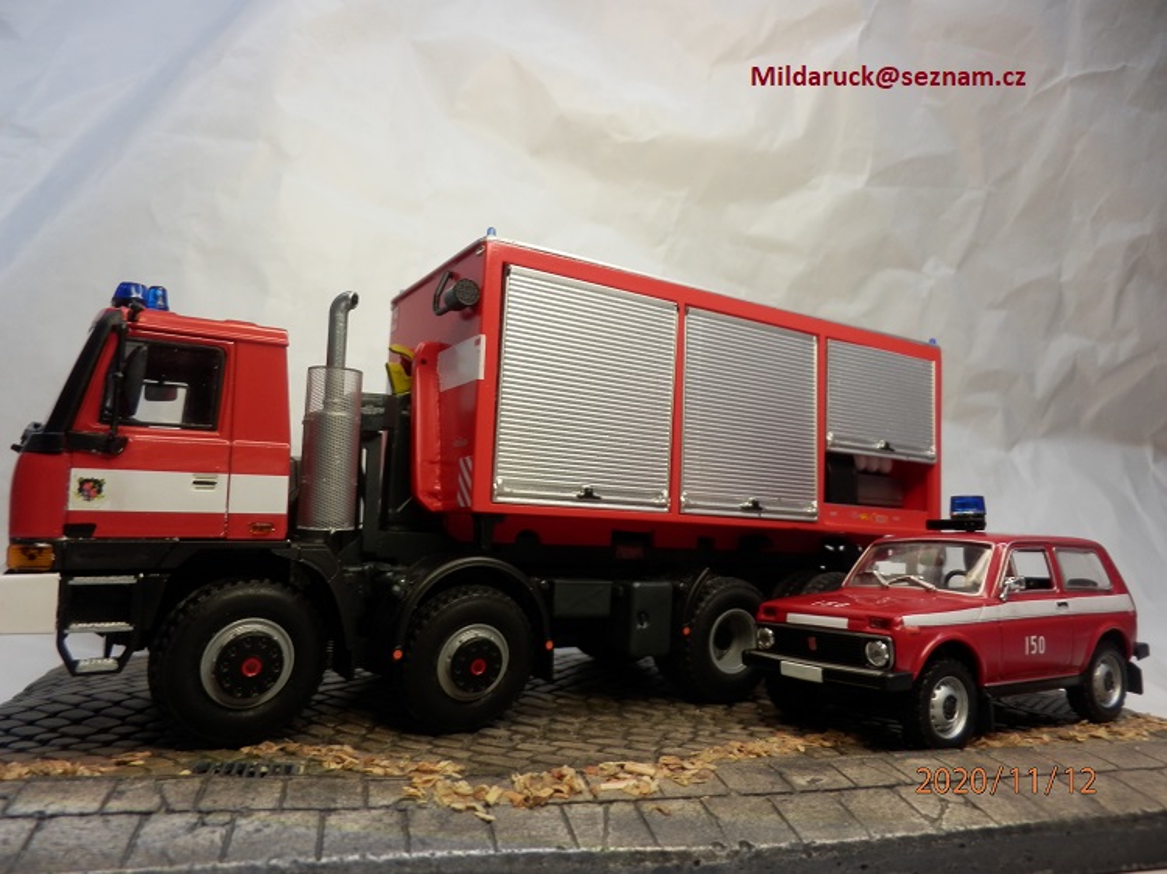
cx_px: 584
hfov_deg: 71.6
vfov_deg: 56.8
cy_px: 437
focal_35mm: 24
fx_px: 809
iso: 80
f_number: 3
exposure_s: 1/100
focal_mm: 4.2
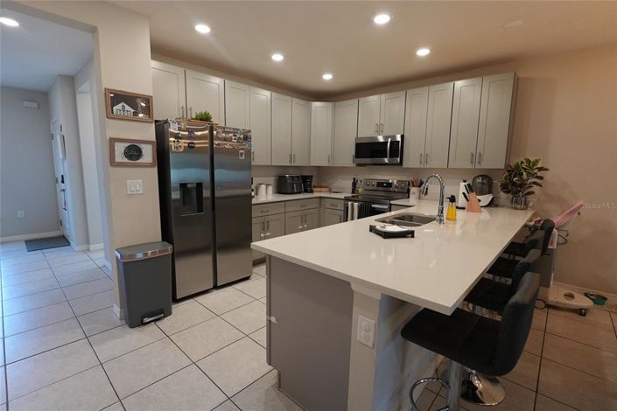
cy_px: 206
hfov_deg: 96.7
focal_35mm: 16
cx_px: 308
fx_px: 274
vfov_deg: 73.7
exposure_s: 1/160
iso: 1250
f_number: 4
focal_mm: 11
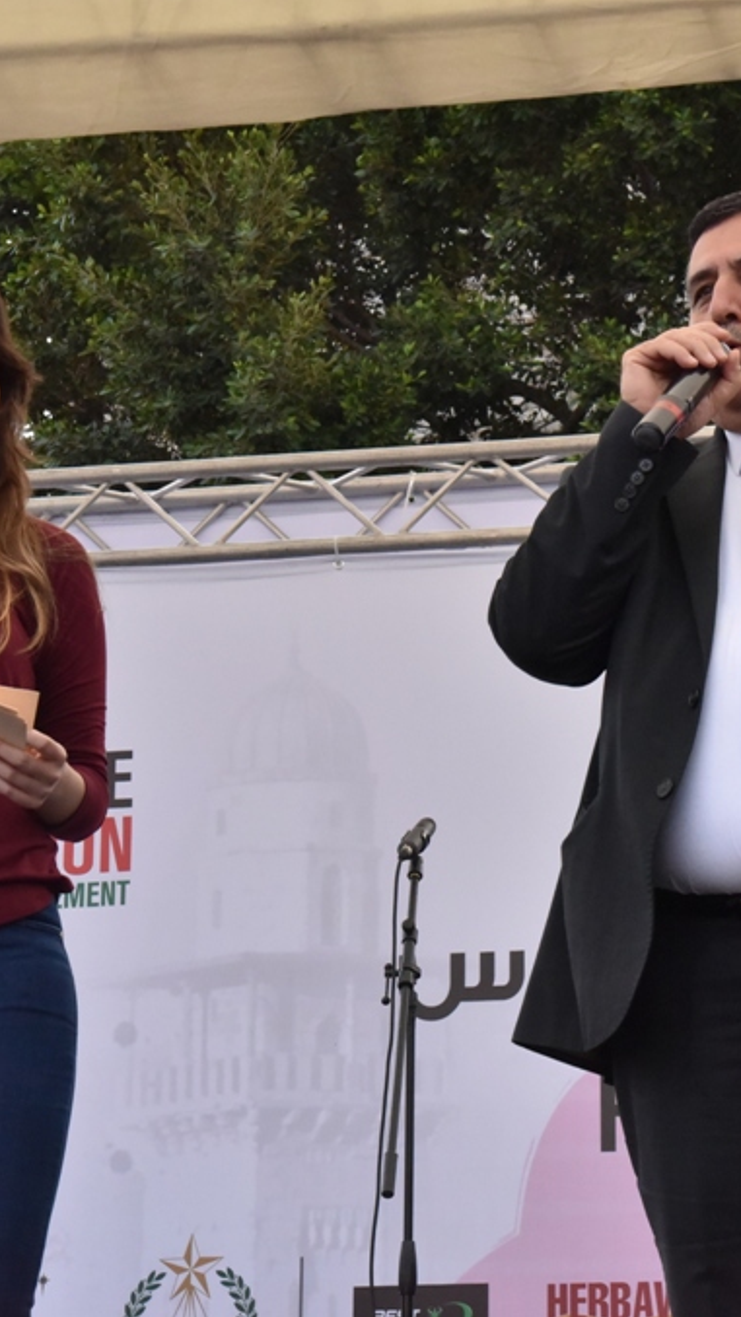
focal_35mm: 103
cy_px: 655
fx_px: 3596
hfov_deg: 11.7
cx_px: 541
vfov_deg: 20.7
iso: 2500
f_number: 14
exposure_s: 1/800
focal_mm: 65
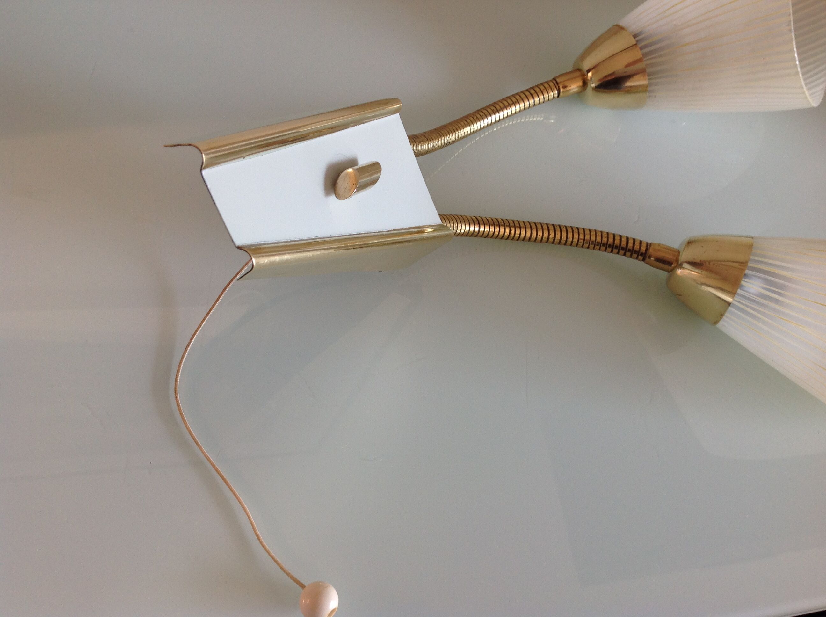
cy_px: 308
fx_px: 834
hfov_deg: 52.7
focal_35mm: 35
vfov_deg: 40.6
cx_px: 413
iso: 50
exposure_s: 1/40
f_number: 2.4
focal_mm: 4.28
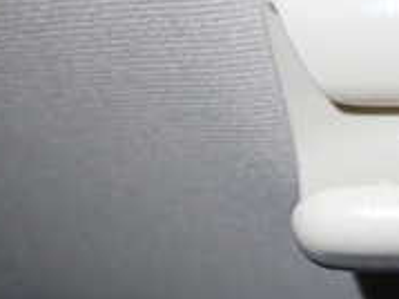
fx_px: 968
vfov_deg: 17.4
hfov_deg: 21.8
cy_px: 234
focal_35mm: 84
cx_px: 459
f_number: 2
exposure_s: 1/60
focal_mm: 4.5
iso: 160
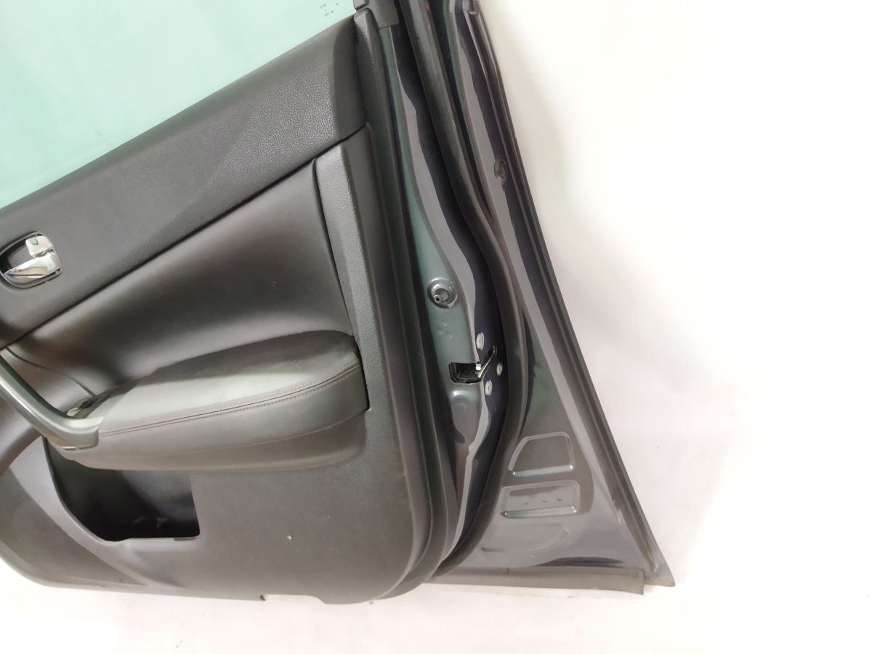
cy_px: 327
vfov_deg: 51.4
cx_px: 436
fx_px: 680
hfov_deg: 65.3
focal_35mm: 27
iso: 463
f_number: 1.79
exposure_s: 1/20
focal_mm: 4.71
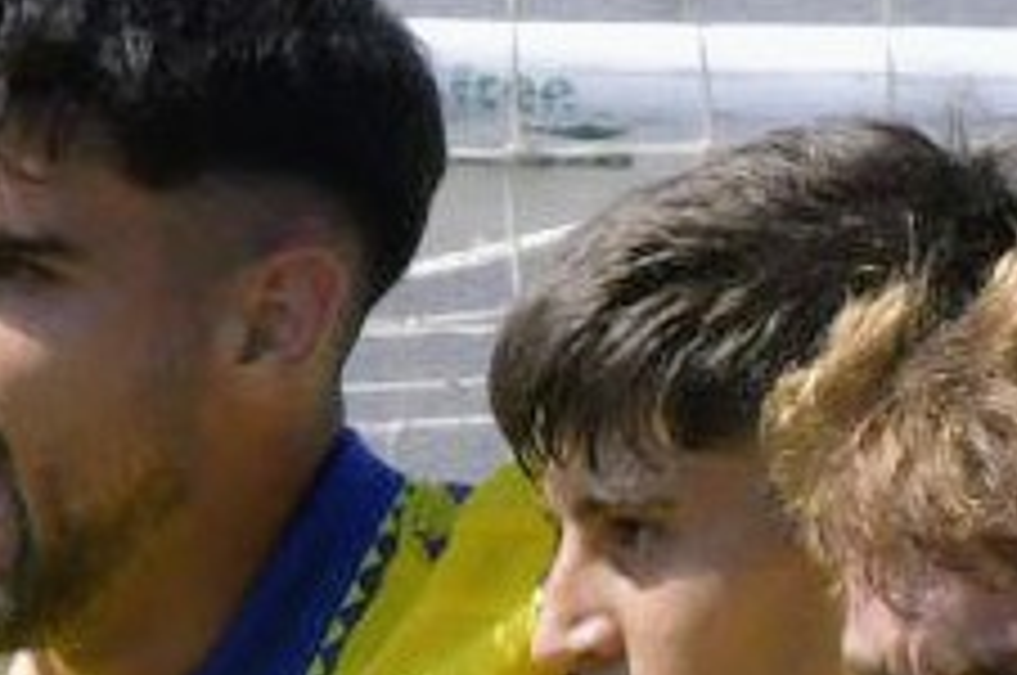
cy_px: 983
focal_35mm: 666
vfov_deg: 2.1
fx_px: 18787
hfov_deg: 3.1
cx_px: 639
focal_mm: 200
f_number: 11
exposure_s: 1/500
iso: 320
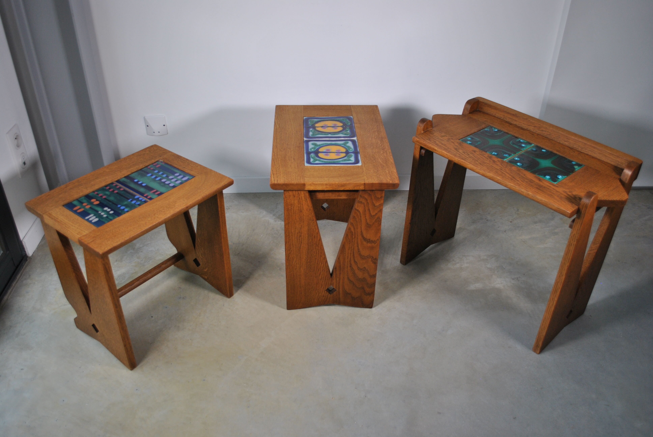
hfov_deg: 61.9
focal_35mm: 30
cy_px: 218
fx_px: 545
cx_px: 326
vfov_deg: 43.7
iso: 200
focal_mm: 20
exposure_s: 1/100
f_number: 4
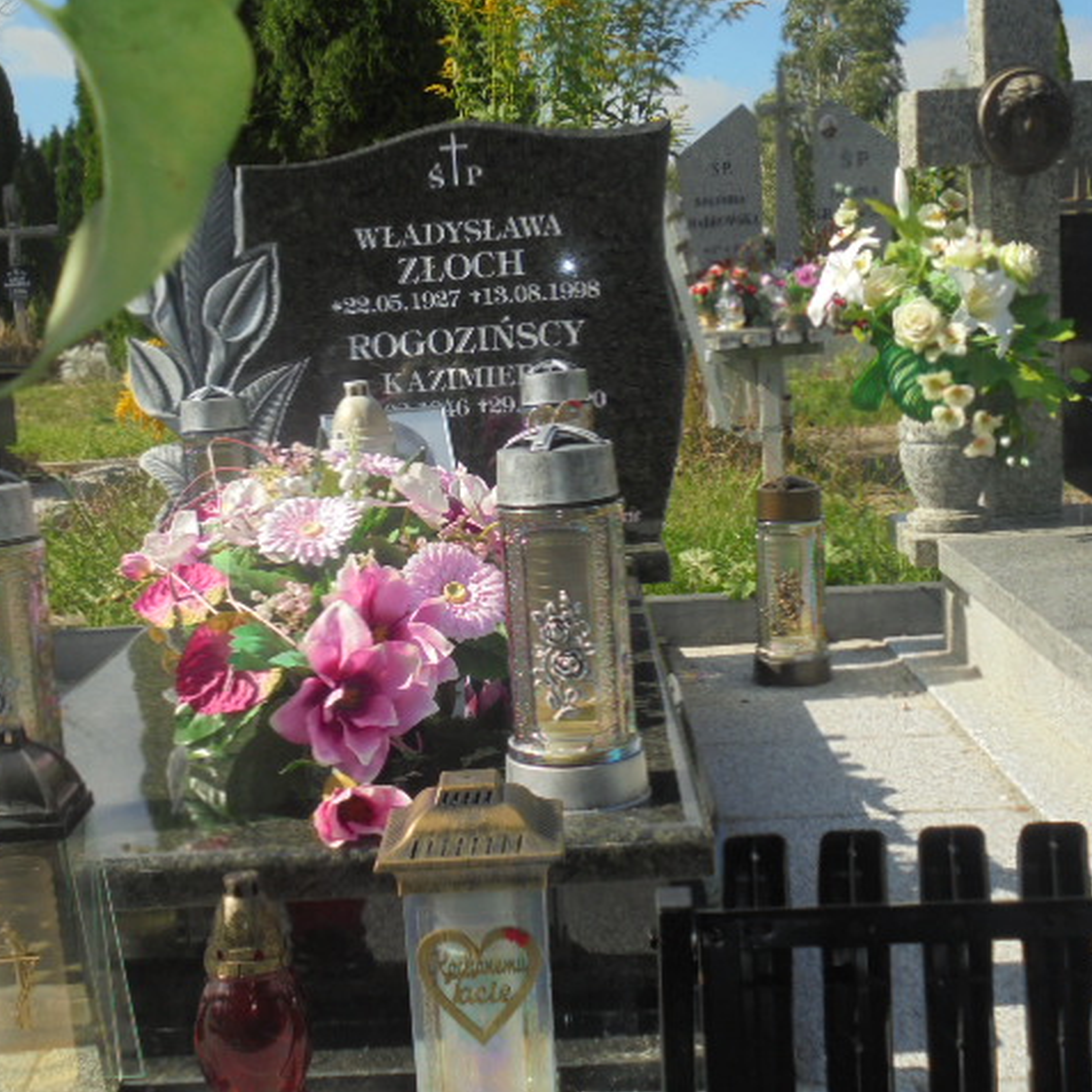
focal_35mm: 51
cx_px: 442
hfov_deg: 33.3
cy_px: 545
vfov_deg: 33.4
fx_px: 1820
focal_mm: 7.8
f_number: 4.5
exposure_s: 1/640
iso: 100
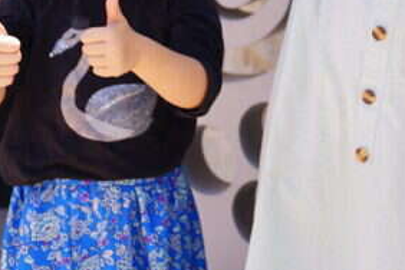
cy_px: -126
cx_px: 549
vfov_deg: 8.4
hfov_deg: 12.4
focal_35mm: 160
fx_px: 1800
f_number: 2.8
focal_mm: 44
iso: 100
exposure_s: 1/500
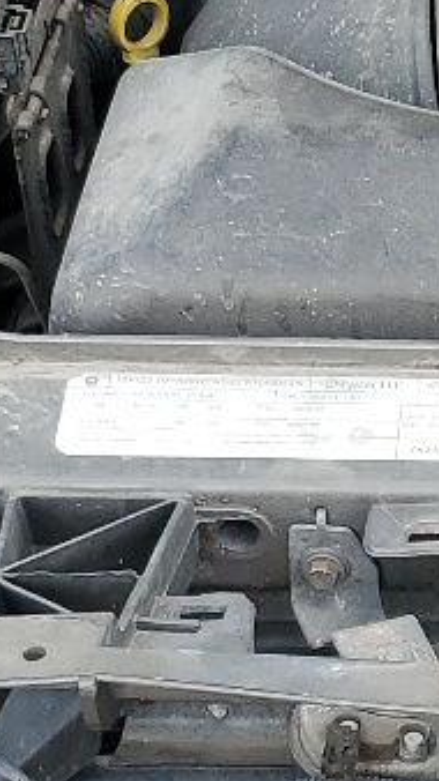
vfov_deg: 15.9
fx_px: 2774
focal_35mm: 134
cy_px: 603
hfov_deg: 8.6
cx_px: 820
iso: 50
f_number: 1.5
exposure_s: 1/345
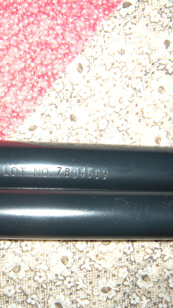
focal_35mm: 51
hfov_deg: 22.4
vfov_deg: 40.6
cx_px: -11
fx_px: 416
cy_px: 154
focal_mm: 5.9
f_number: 3.8
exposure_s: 1/60
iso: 200
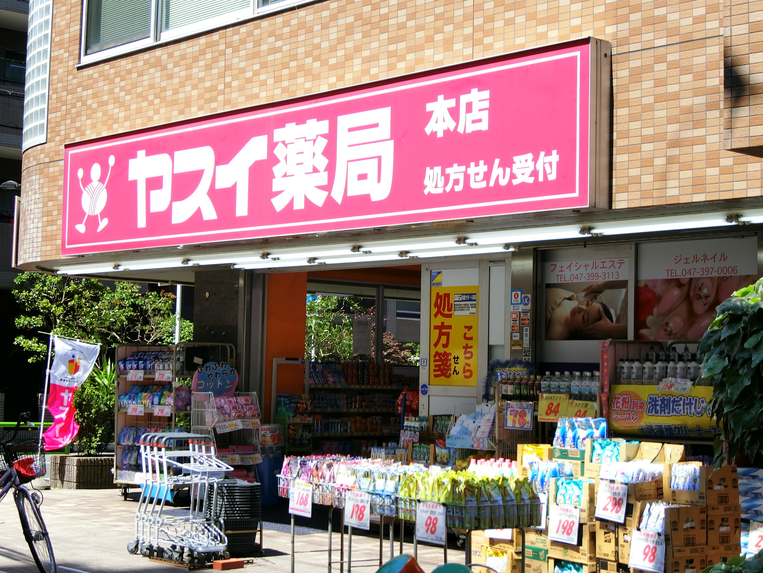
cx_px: 382
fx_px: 1477
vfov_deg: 21.9
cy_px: 286
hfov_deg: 29.0
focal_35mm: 67
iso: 80
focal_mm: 14.4
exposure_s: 1/200
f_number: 5.1
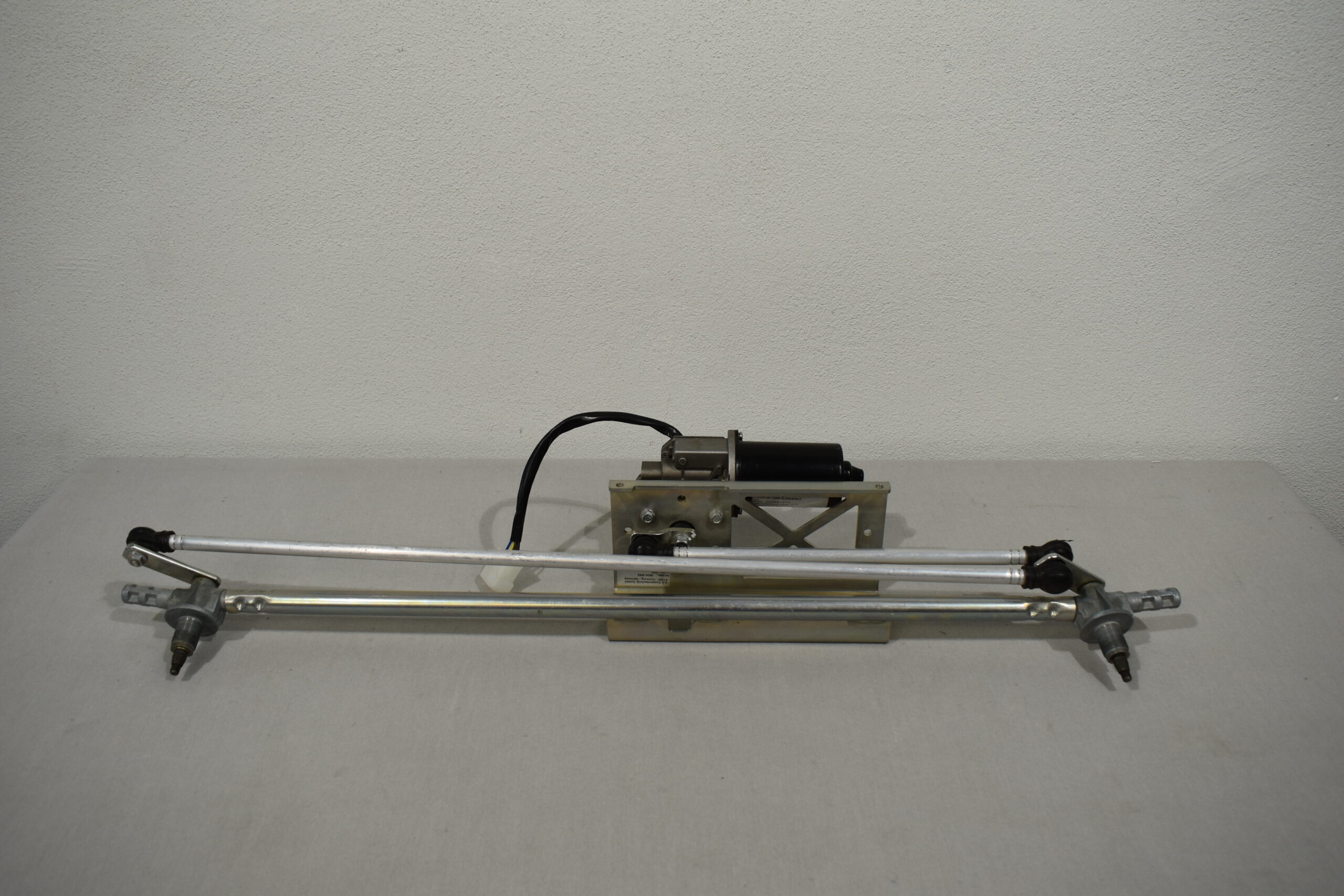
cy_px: 448
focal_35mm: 30
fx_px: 1120
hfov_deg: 61.9
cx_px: 672
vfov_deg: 43.6
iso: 280
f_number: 5.6
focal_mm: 20
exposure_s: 1/125
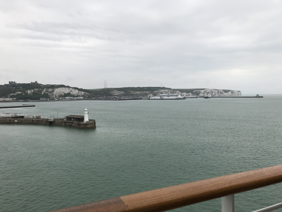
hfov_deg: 63.4
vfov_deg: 49.7
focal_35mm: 28
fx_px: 228
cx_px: 141
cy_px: 106
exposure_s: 1/293
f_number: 1.8
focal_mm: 3.99
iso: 20
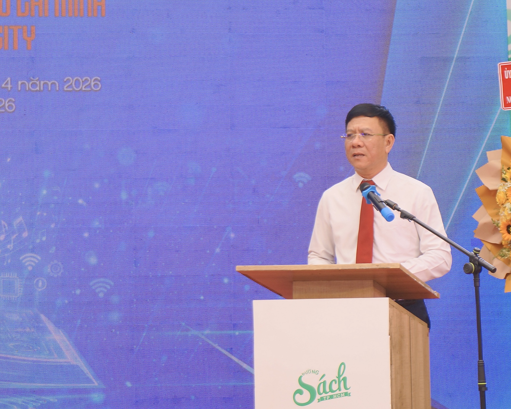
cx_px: 252
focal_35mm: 88
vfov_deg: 17.5
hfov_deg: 21.8
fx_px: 1325
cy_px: 209
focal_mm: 47
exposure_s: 1/80
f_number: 5.6
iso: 125
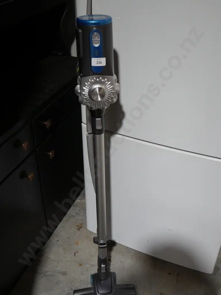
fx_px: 340
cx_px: 110
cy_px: 148
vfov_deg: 46.8
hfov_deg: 36.0
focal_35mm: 40
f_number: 4.4
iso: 320
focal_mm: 20
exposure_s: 1/60
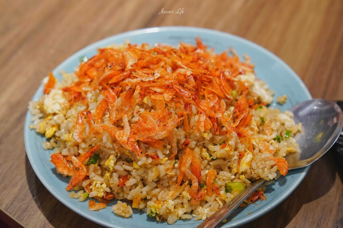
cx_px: 172
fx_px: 571
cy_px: 114
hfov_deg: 33.4
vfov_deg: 22.6
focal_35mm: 60
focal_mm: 60
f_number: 5
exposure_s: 1/60
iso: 1600
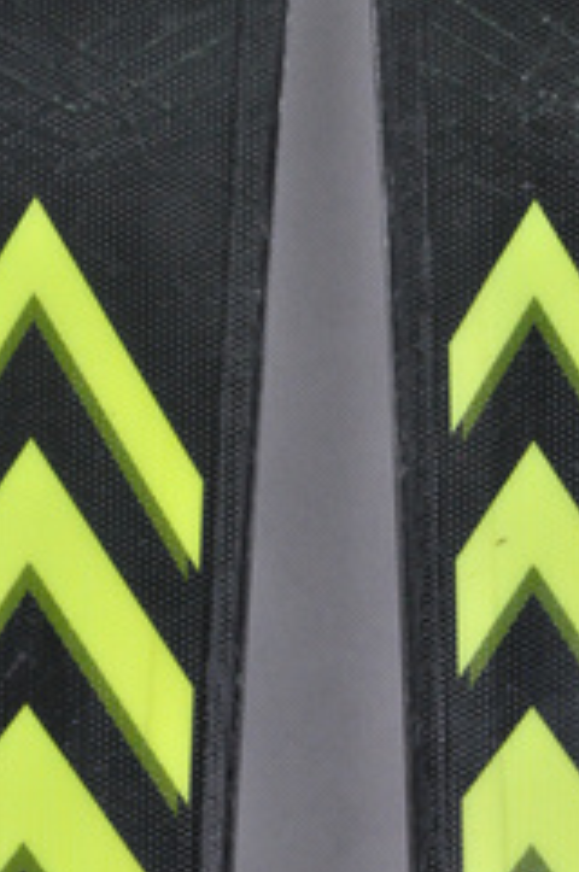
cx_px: 327
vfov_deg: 7.0
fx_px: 7111
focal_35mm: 294
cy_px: 261
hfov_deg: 4.7
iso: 3200
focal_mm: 105
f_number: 9.5
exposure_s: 1/125
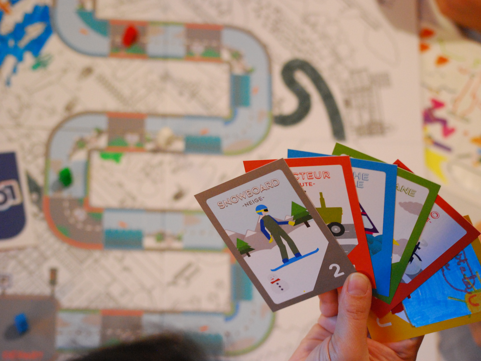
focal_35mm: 90
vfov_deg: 16.5
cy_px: 180
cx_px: 263
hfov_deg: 21.9
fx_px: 1244
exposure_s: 1/25
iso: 1600
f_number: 4.5
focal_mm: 55
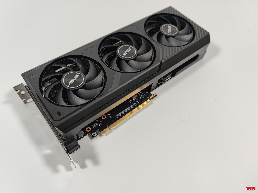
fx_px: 186
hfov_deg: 69.4
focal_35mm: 25
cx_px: 129
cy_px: 96
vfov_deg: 54.9
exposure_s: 1/100
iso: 85
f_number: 1.85
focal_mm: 6.78
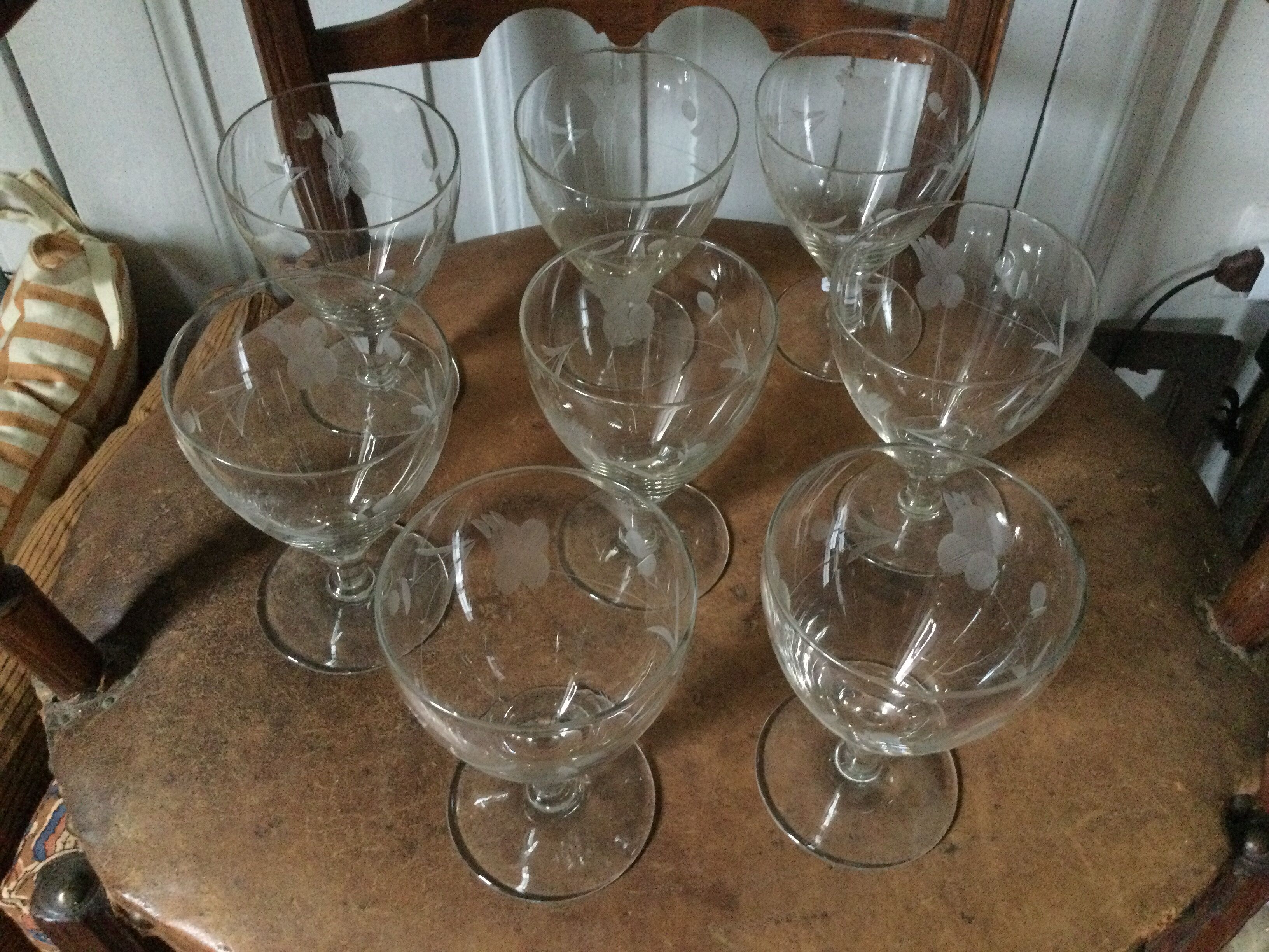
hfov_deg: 58.4
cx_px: 634
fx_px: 1136
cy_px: 476
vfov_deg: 45.4
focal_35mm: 31
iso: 640
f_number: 2.4
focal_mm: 3.3
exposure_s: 1/17
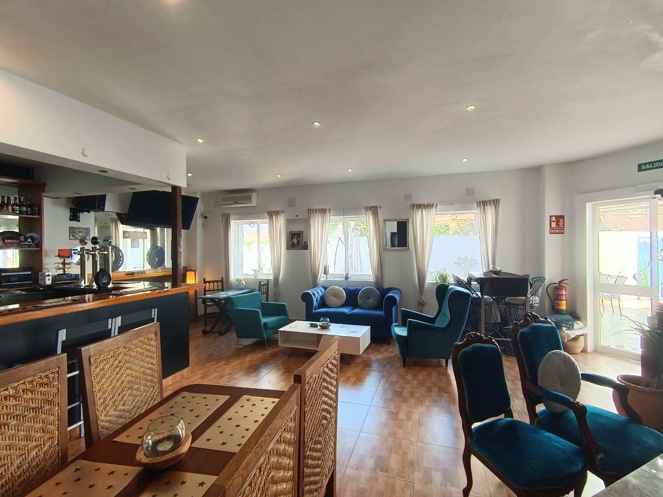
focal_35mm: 17
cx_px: 332
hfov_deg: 91.0
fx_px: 326
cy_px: 248
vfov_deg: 74.7
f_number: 2.2
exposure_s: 1/50
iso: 359
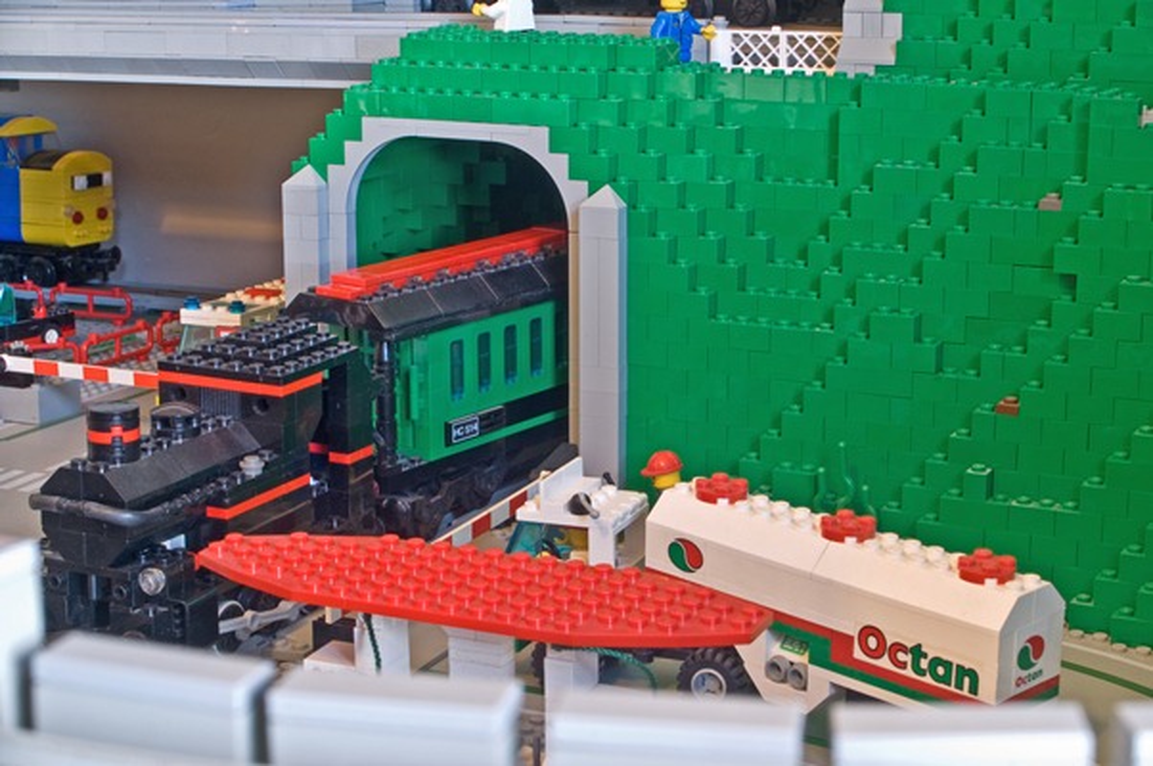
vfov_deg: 18.1
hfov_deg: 27.0
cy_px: 383
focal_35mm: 75
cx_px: 576
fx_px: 2399
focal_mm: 50
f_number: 22
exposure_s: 8
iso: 100
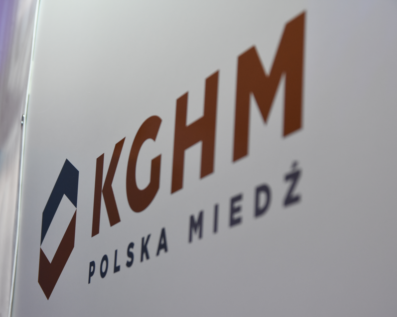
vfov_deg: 19.7
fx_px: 916
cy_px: 158
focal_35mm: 78
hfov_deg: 24.4
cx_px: 180
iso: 1000
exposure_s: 1/80
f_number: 3.5
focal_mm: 46
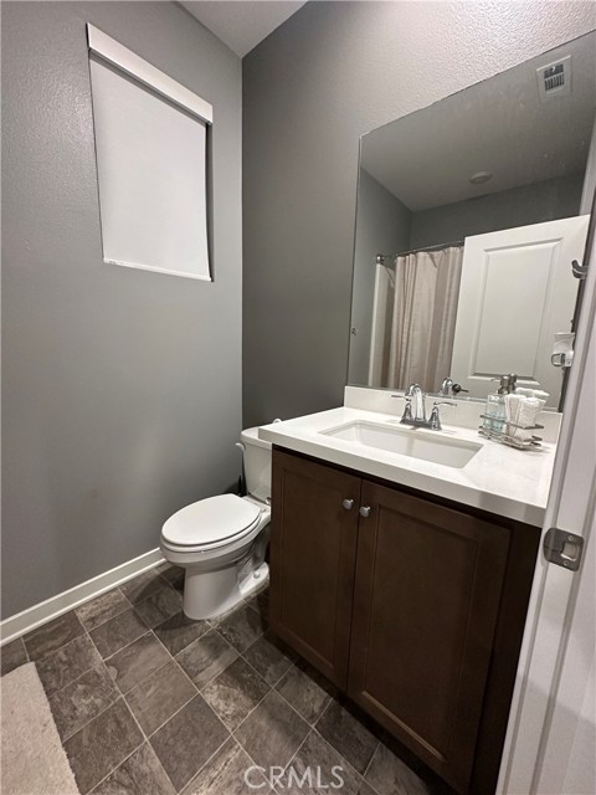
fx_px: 321
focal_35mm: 14
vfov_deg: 102.1
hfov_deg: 85.7
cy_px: 398
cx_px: 298
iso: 400
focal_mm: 2.22
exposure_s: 1/60
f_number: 2.2
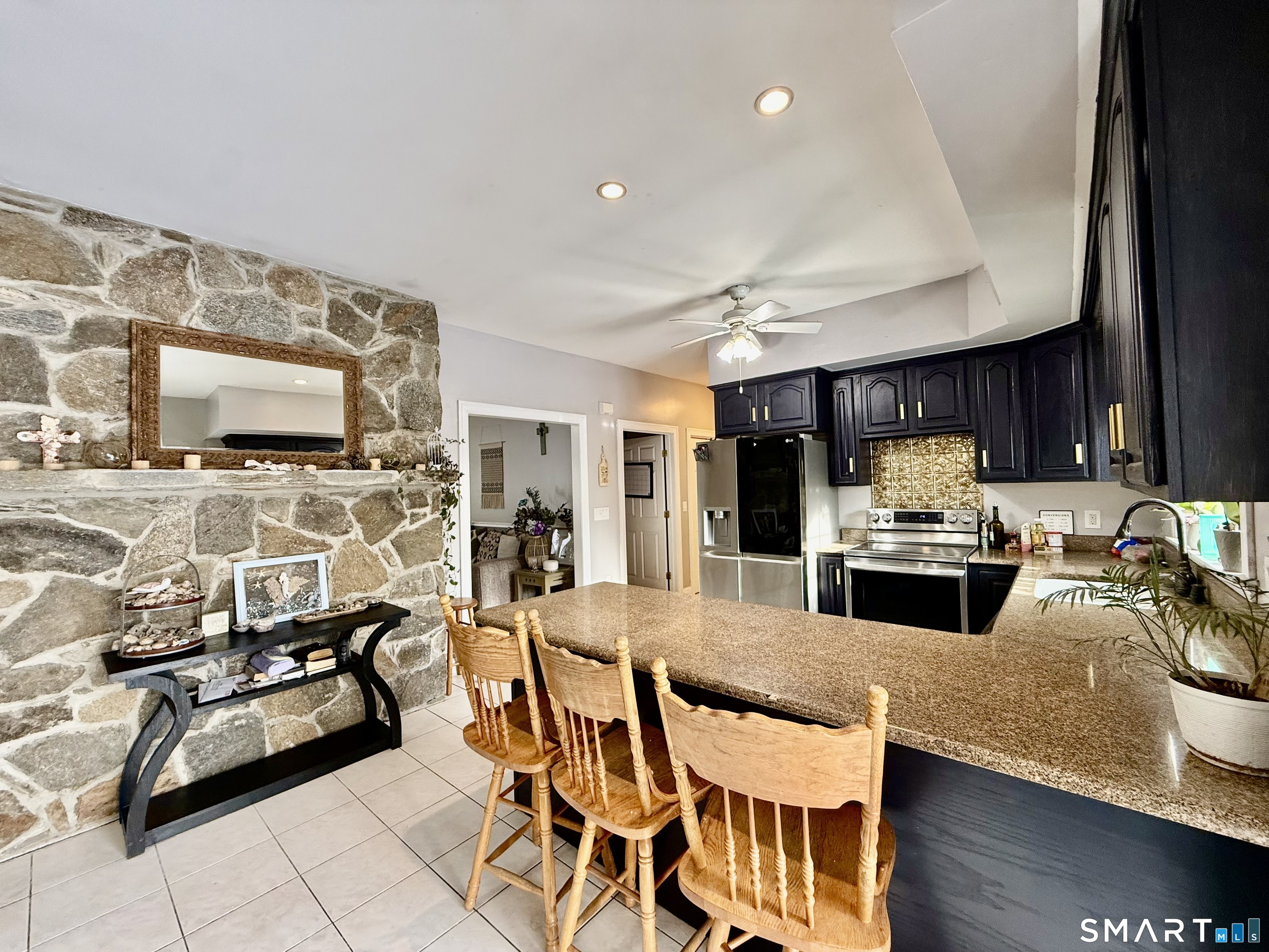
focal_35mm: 14
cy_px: 476
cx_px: 634
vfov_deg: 85.7
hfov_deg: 102.1
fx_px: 513
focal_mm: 2.22
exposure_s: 1/60
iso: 200
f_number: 2.2
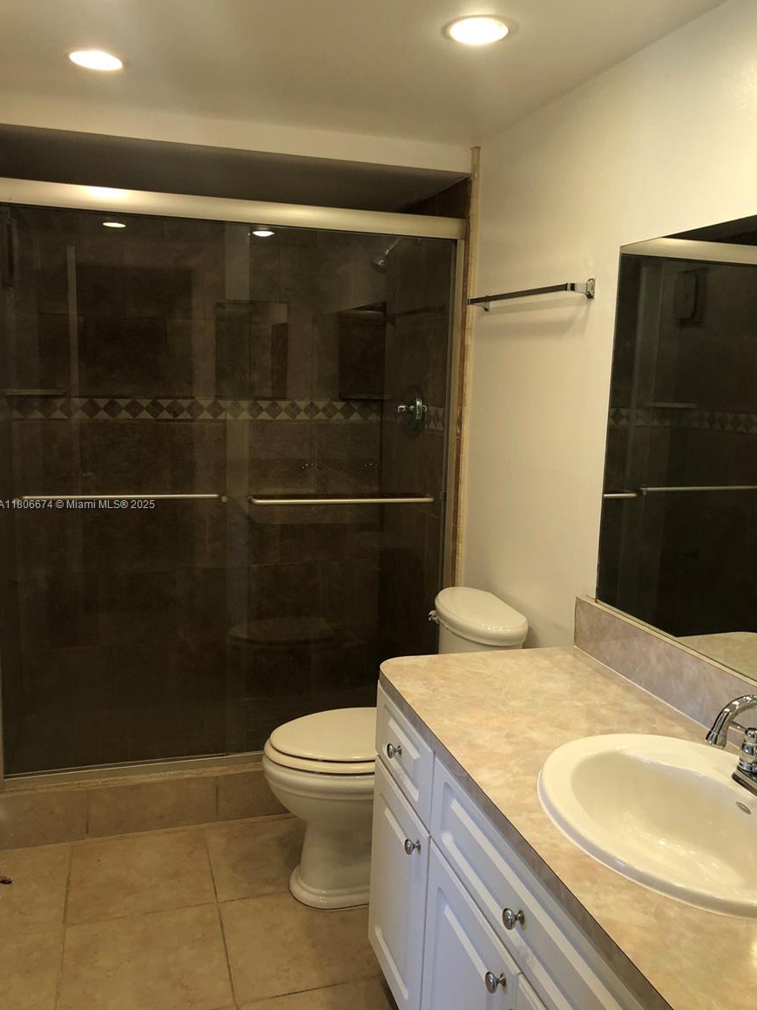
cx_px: 388
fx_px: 846
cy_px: 505
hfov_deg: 48.2
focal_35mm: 29
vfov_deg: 61.7
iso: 25
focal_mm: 3.99
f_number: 1.8
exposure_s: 1/40
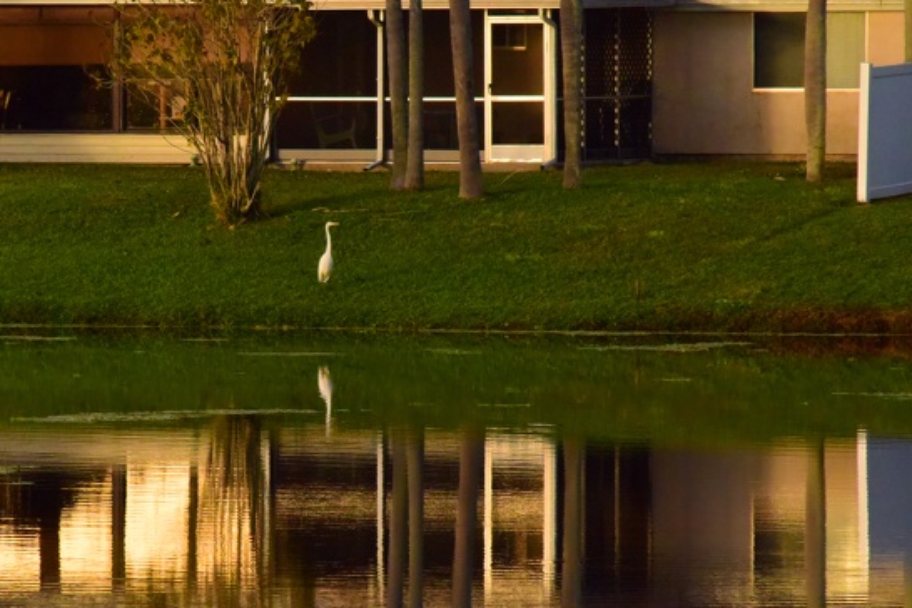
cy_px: 301
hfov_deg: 4.7
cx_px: 252
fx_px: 11019
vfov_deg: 3.2
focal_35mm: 435
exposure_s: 1/4000
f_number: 8
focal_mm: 200
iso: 6400
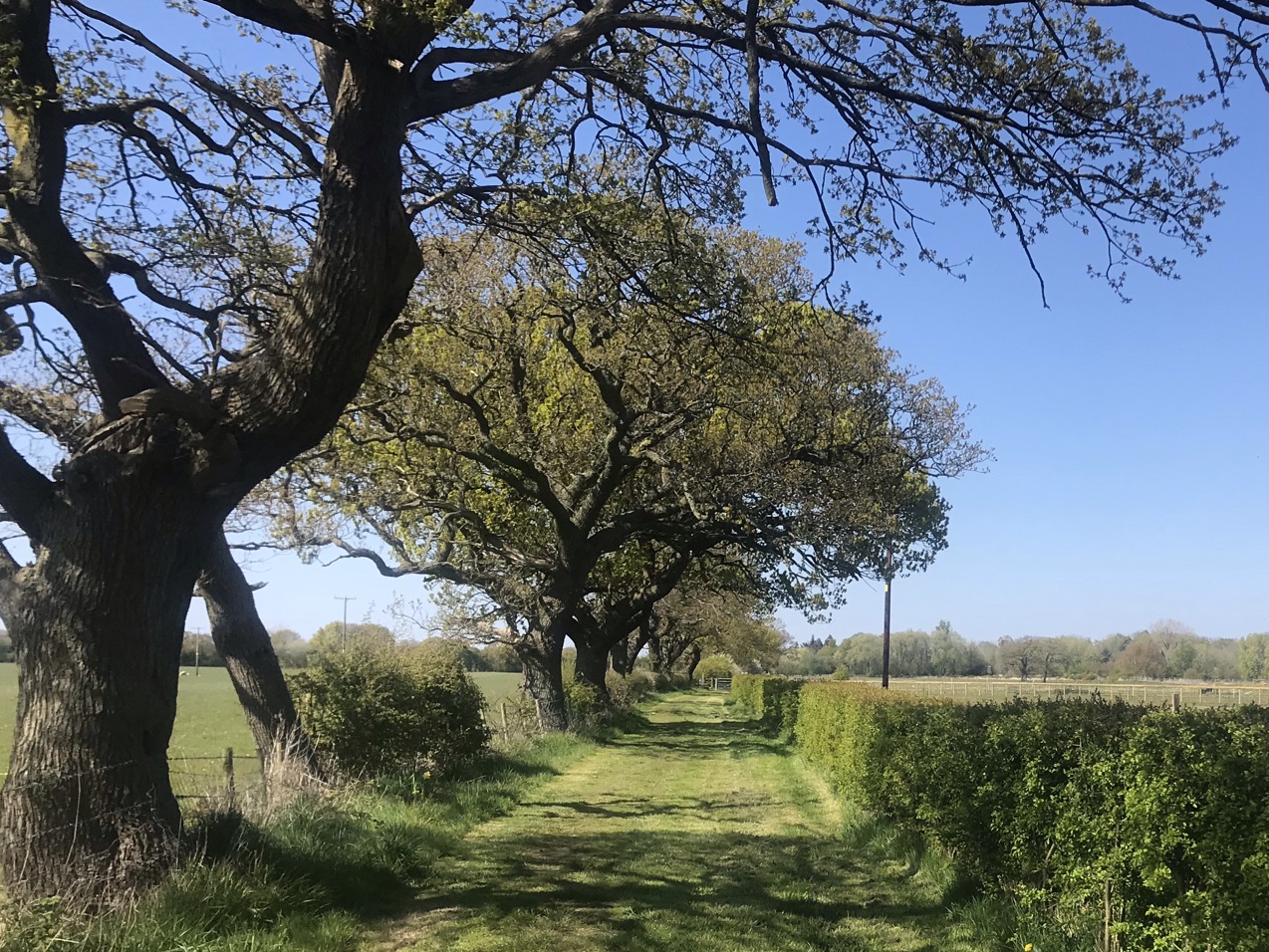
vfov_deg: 31.9
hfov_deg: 40.7
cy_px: 630
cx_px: 969
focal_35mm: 45
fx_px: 1650
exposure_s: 1/1709
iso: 20
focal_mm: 3.99
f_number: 1.8
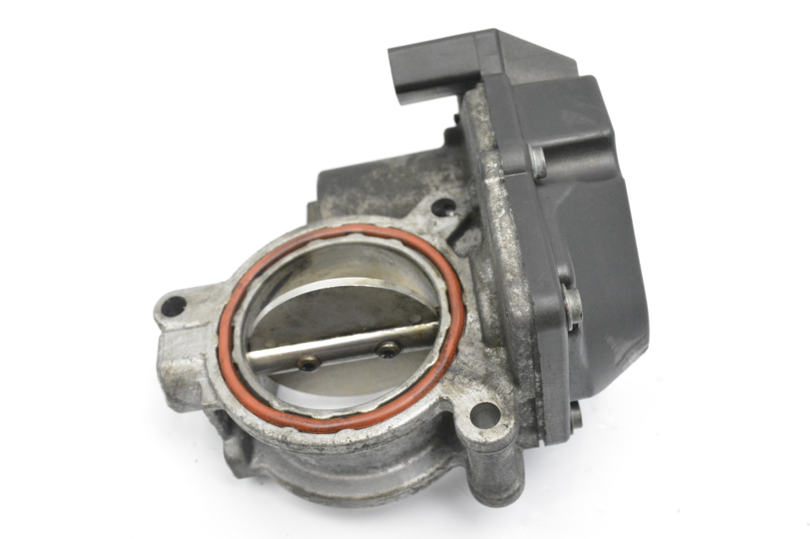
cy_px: 270
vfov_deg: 30.8
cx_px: 405
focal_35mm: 44
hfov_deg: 45.0
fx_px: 978
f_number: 9
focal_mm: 29
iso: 6400
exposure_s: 1/320
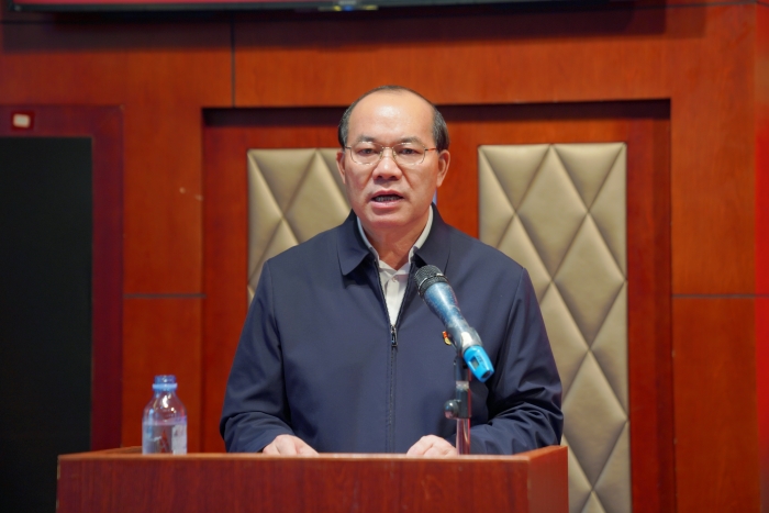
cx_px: 384
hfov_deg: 28.8
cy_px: 256
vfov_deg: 19.5
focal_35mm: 70
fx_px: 1495
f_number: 3.2
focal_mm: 70
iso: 500
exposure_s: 1/100
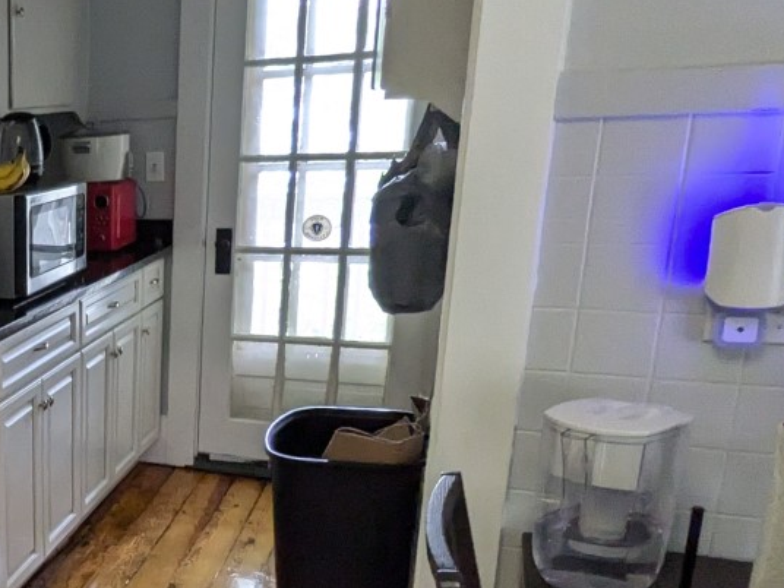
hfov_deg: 34.3
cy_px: 399
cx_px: -177
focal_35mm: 43
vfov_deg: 33.3
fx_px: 974
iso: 565
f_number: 2.2
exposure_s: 1/60
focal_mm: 2.22
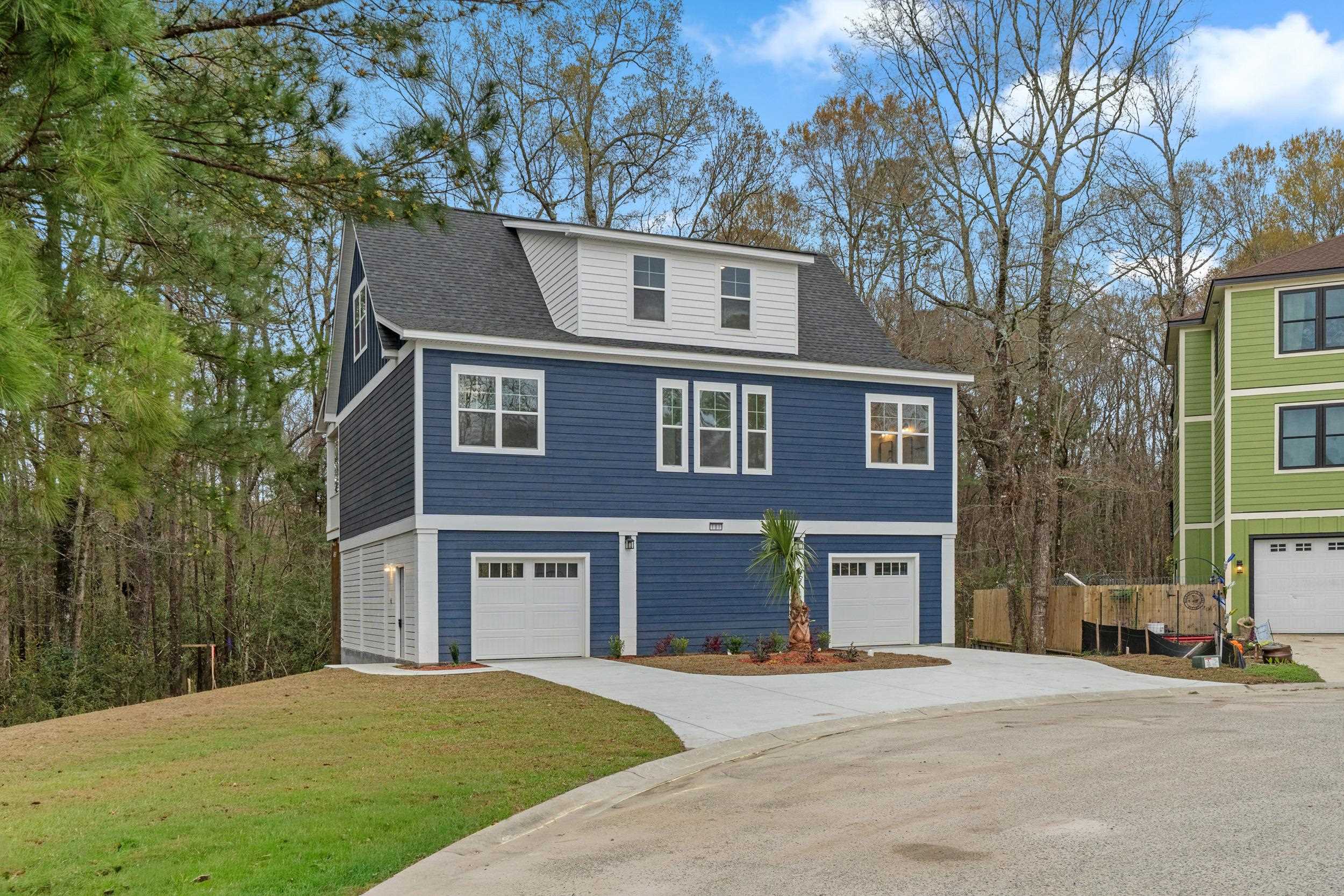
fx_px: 1083
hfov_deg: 63.7
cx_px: 672
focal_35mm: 29
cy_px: 448
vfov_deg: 45.0
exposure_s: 1/60
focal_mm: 29
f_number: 8
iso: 640
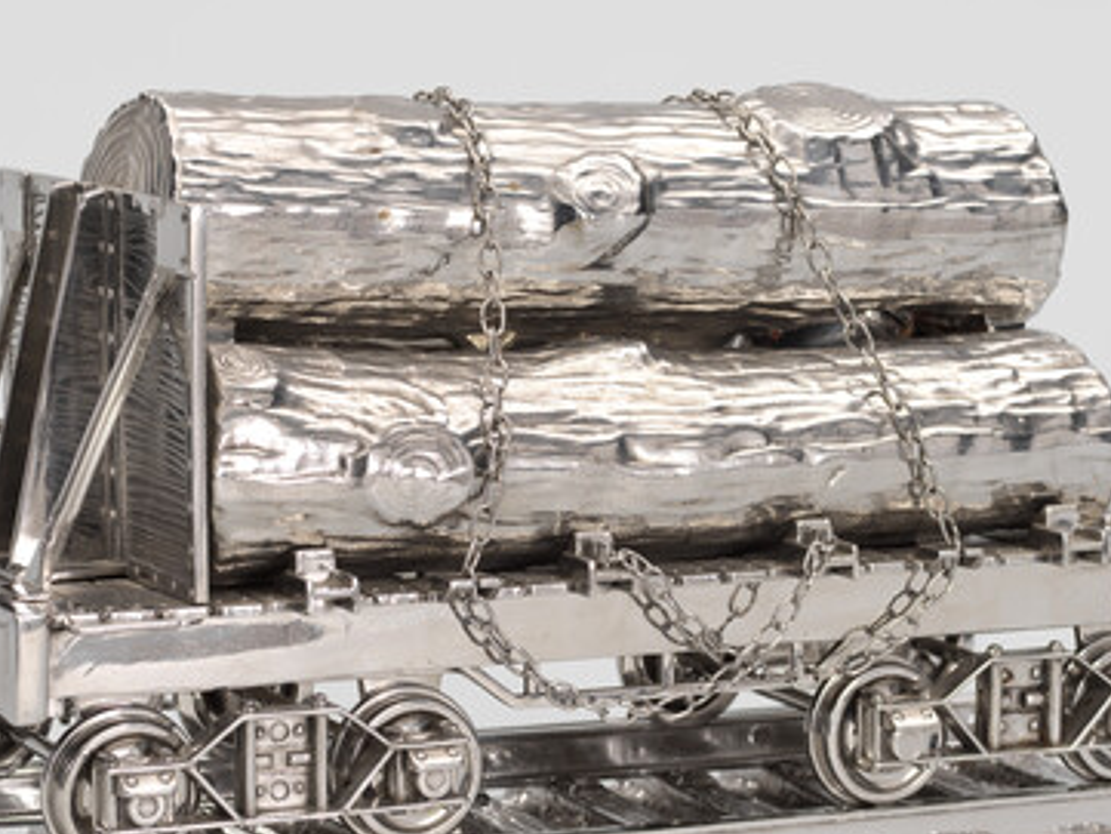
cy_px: 588
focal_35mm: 119
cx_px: 519
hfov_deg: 16.5
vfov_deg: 12.4
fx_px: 3821
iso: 64
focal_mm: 80
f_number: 13
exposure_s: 1/125
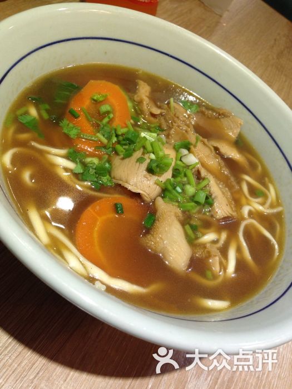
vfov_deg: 55.4
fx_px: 371
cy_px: 194
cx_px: 146
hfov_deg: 42.9
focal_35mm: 33
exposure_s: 1/20
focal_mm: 4.12
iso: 100
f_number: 2.4
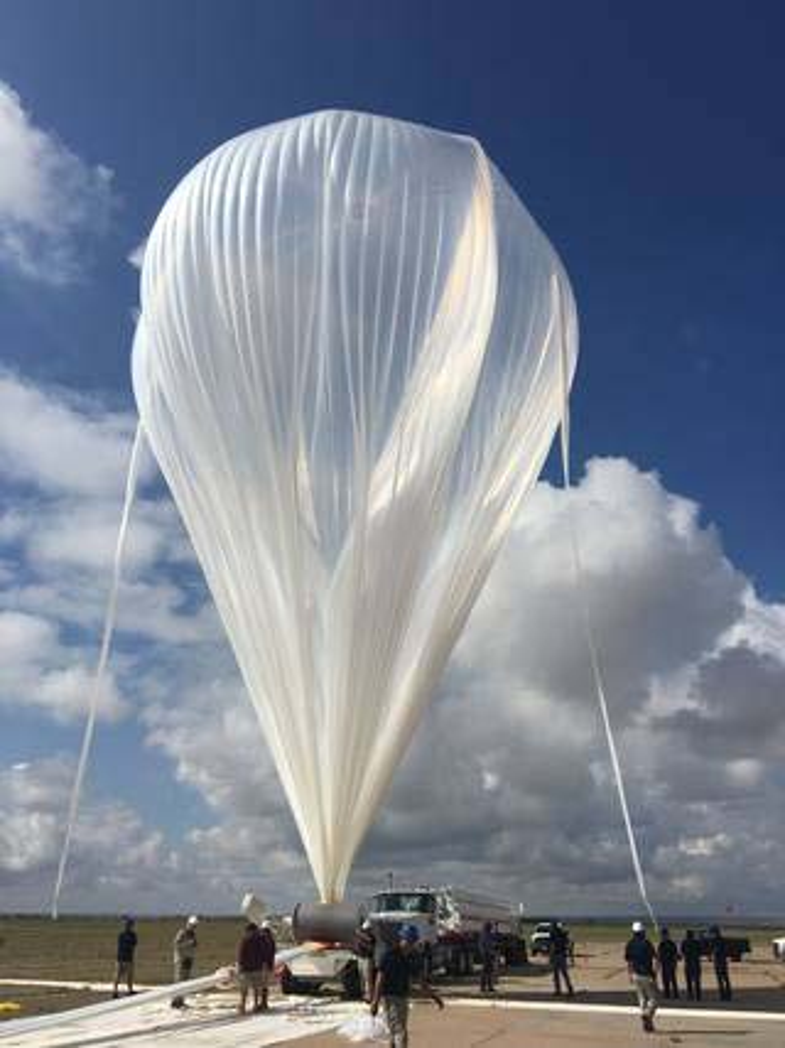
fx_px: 877
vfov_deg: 61.7
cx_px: 392
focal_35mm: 29
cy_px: 524
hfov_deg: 48.2
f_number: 2.2
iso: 25
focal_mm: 4.15
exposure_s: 1/4808
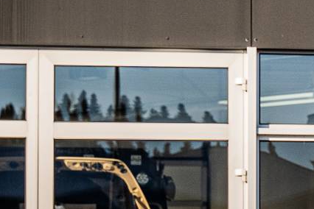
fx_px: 1770
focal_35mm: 203
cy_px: 236
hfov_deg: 9.7
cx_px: 542
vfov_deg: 6.7
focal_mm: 45
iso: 400
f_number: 4
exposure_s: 1/640
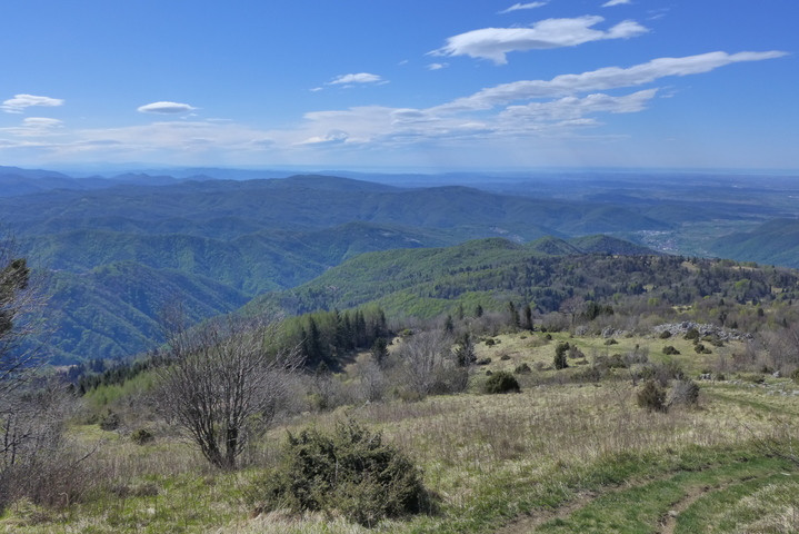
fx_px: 666
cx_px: 400
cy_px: 267
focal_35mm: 30
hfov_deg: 61.9
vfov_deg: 43.6
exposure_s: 1/1600
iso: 400
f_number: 4.5
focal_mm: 5.9
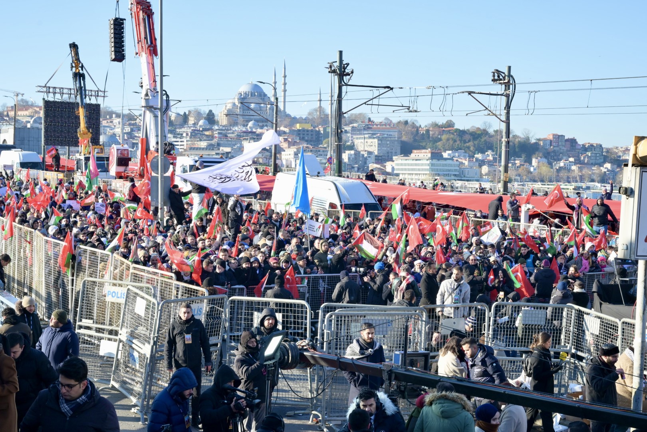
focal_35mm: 51
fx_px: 917
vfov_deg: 26.5
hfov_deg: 38.9
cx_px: 324
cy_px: 216
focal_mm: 51
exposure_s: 1/250
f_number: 9
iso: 320
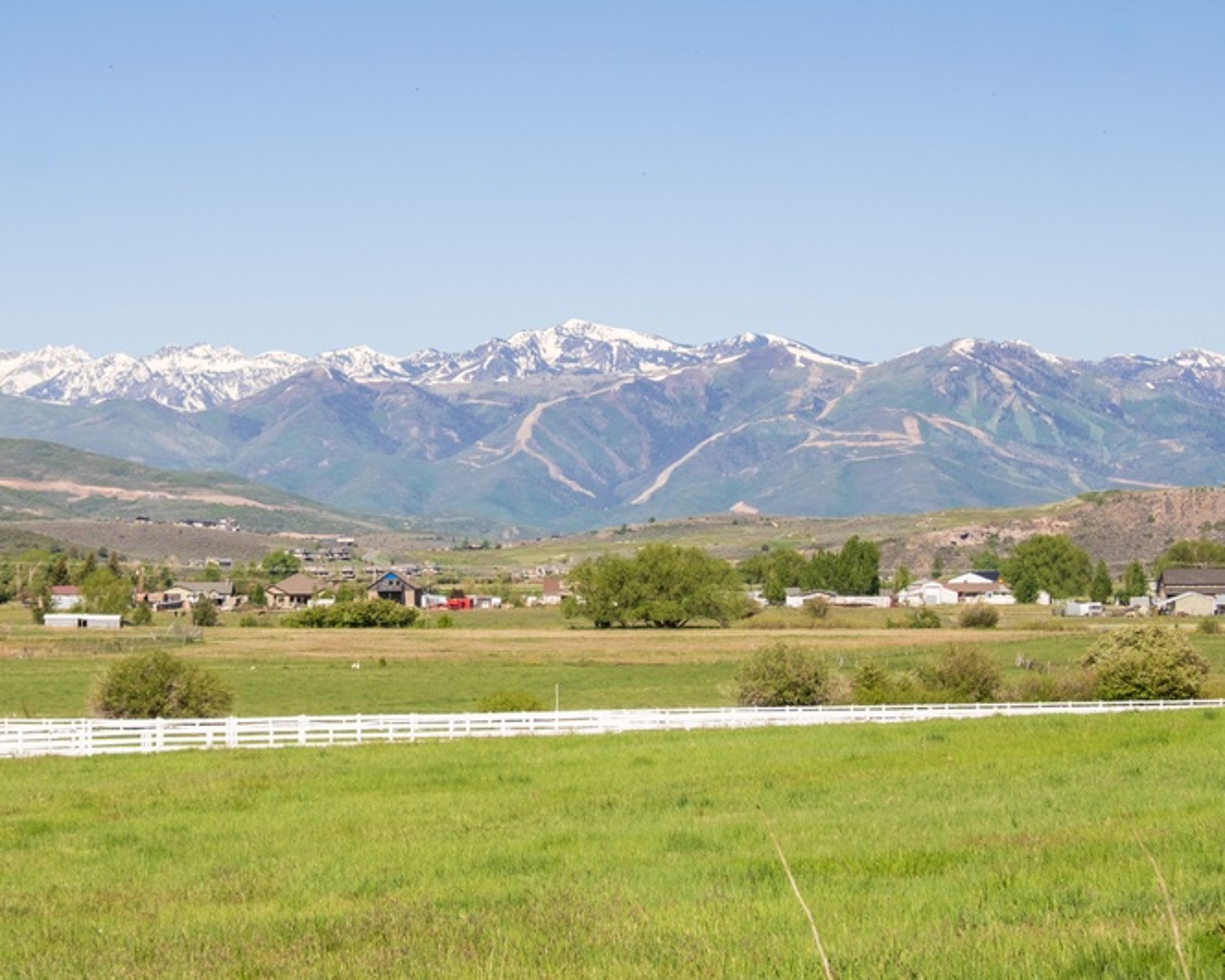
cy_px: 408
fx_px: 4351
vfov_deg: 12.8
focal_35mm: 120
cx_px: 438
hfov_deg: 16.0
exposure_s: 1/500
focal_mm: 55
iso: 200
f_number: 7.1
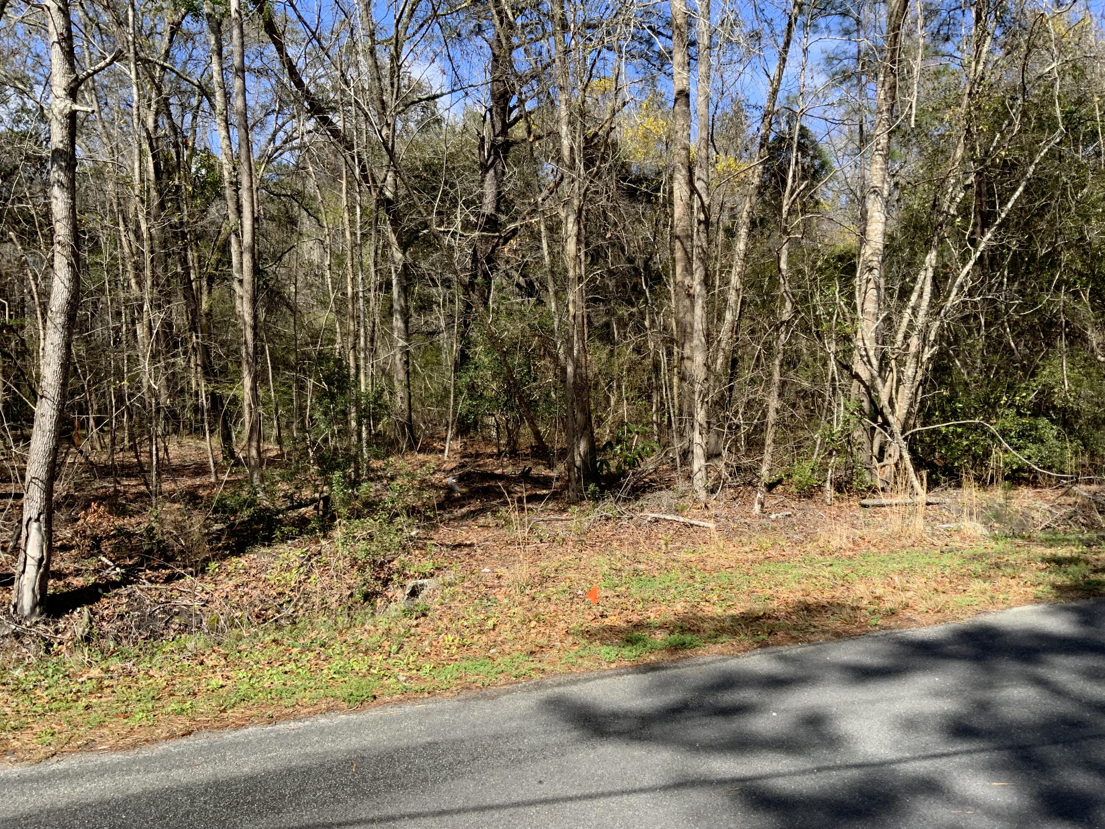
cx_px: 552
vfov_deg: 48.2
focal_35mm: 29
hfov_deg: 61.7
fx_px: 926
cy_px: 414
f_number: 1.8
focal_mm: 3
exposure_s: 1/412
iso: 16
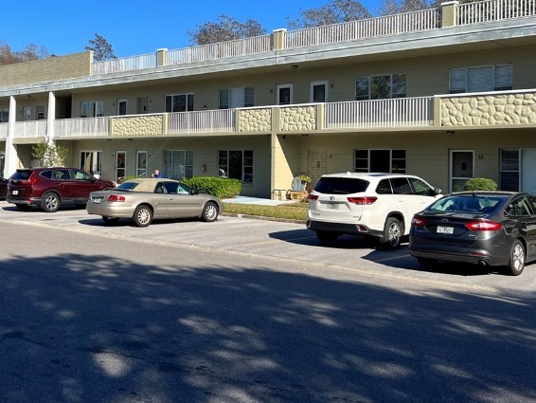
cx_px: 154
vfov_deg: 30.7
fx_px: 728
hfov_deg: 39.6
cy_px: 136
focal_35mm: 47
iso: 50
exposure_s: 1/4444
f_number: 1.5
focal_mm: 5.7
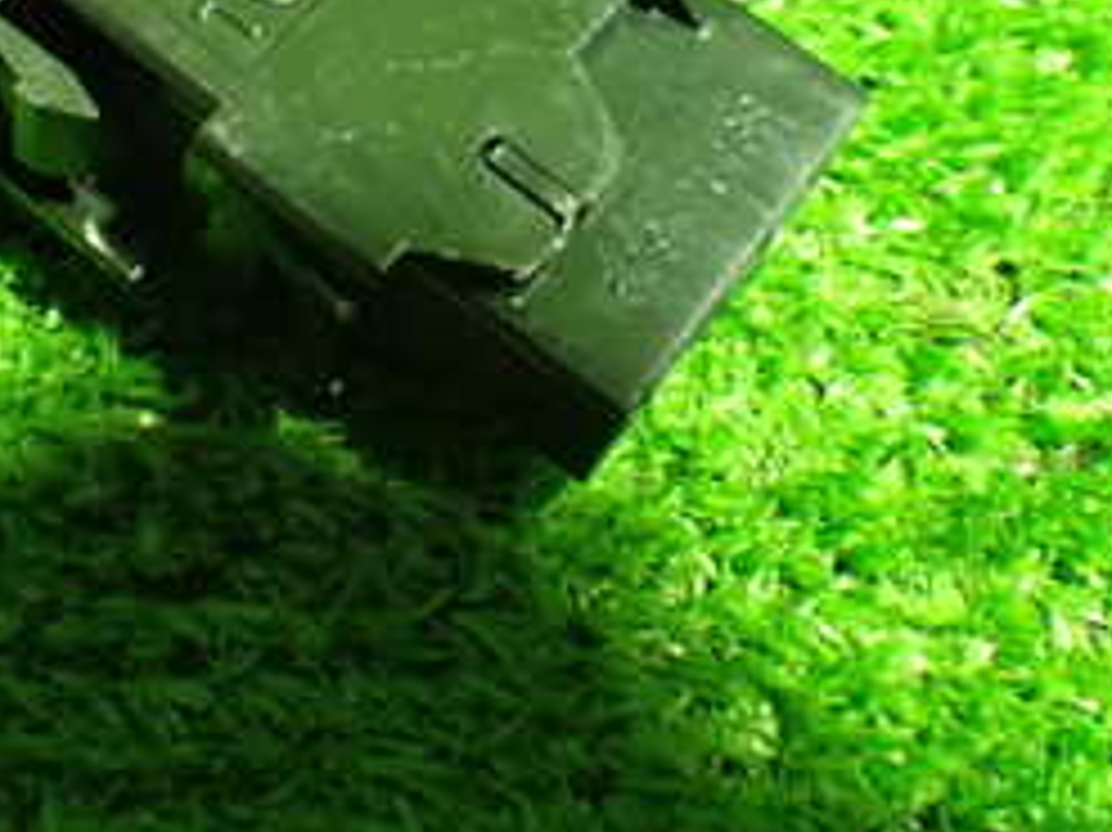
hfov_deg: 26.5
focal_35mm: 73
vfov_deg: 19.4
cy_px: -54
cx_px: 333
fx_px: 2344
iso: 800
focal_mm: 5.4
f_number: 2.3
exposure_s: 1/30
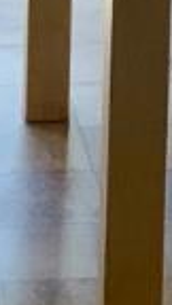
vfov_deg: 6.2
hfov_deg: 3.7
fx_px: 2659
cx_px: 142
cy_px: -518
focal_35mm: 328
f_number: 1.8
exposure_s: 1/120
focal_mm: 3
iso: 40
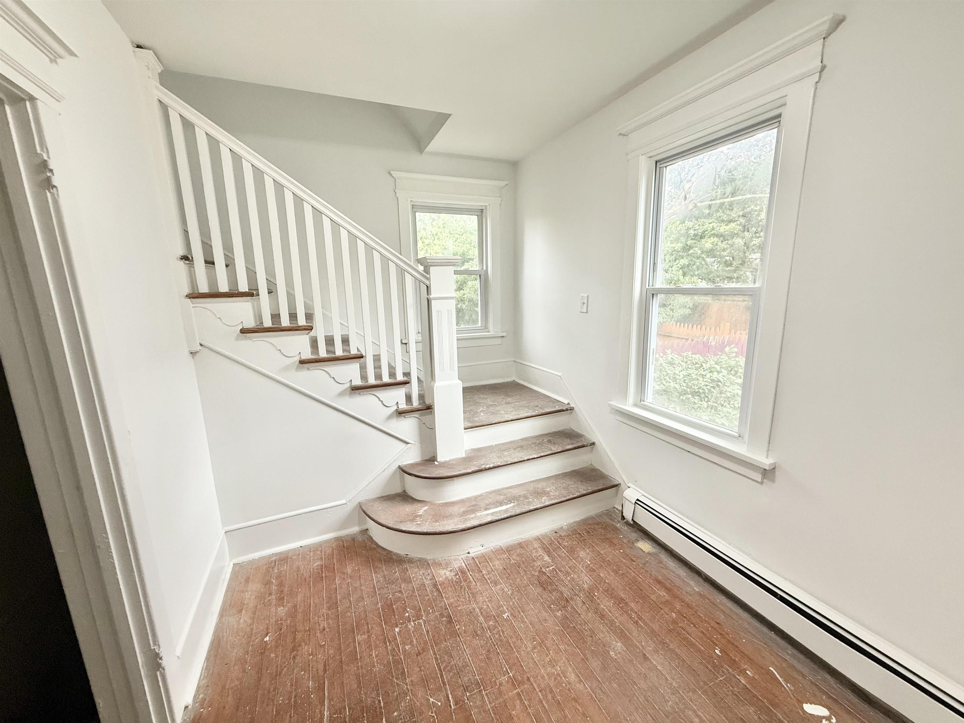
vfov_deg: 85.7
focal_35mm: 14
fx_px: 390
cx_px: 482
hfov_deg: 102.1
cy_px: 362
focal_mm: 2.22
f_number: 2.2
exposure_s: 1/120
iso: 160
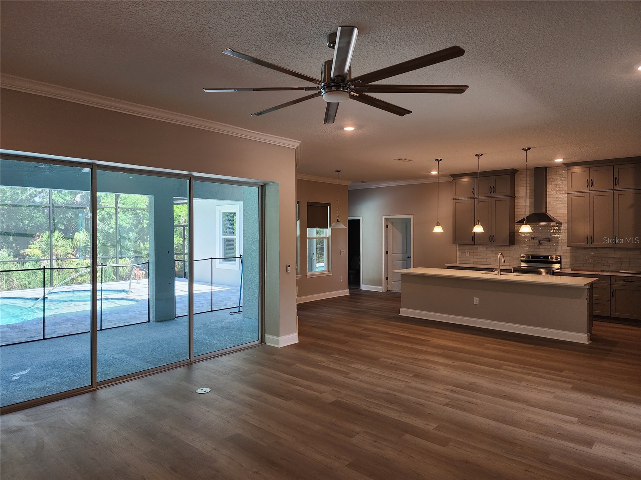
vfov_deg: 58.9
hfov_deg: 73.9
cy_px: 240
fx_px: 426
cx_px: 320
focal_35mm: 23
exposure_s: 1/120
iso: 80
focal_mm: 6.4
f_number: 1.8
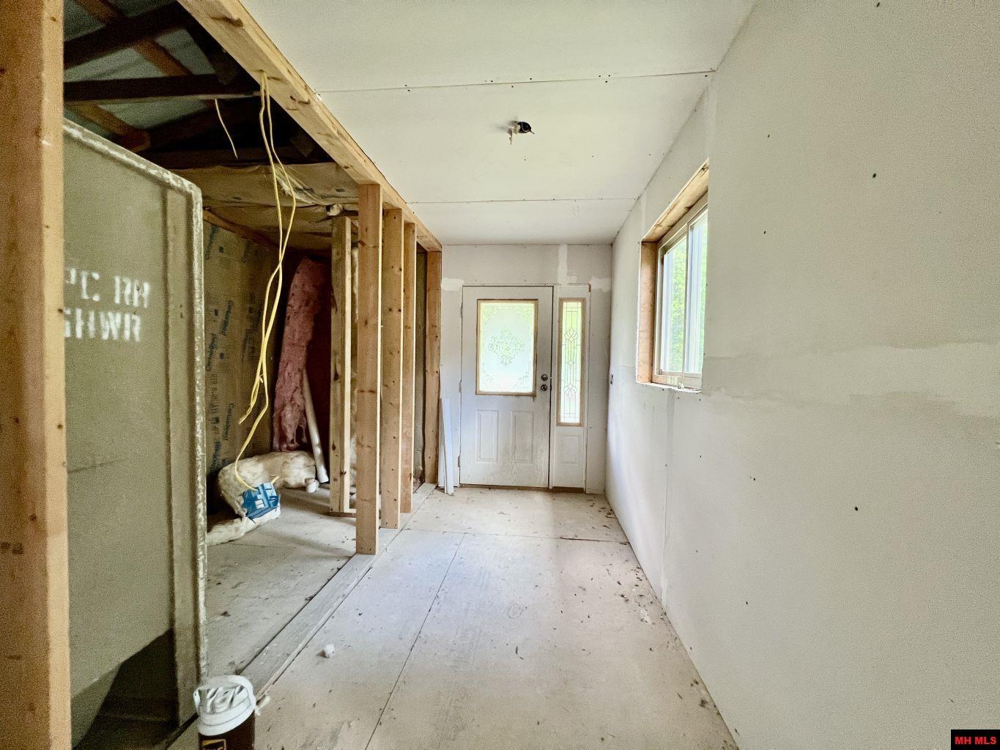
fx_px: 376
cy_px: 375
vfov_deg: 89.9
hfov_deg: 106.2
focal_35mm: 13
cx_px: 500
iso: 320
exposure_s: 1/60
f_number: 1.8
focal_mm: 1.57
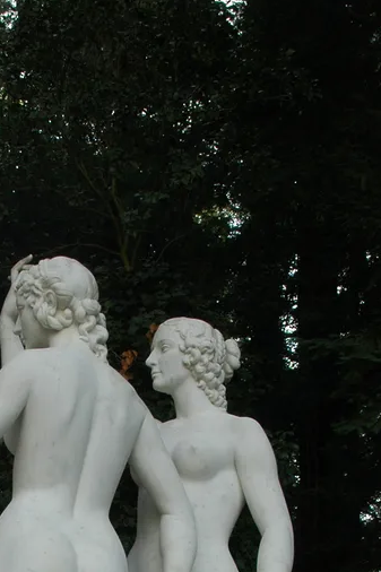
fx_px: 1017
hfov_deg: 20.9
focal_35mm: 64
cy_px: 587
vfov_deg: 29.2
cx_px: 51
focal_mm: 18
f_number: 7.1
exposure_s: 1/60
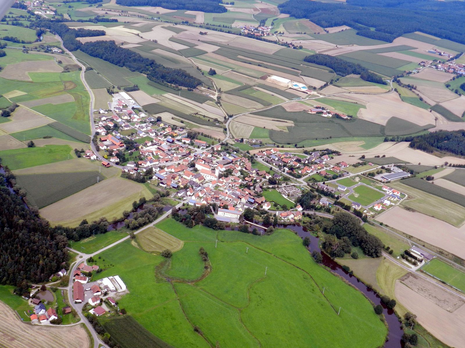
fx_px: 510
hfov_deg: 49.0
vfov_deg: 37.7
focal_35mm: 38
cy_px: 174
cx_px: 232
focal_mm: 6.7
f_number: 4
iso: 160
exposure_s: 1/640
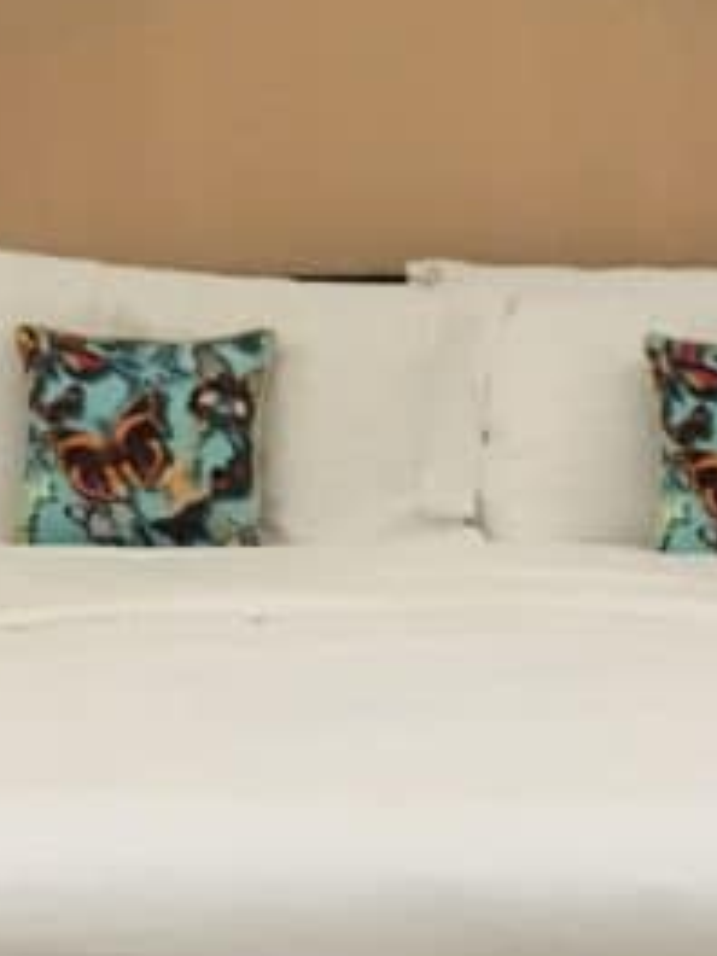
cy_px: 393
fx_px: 3231
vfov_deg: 16.8
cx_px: 521
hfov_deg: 12.6
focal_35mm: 117
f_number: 2.2
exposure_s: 1/15
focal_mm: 4.15
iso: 320
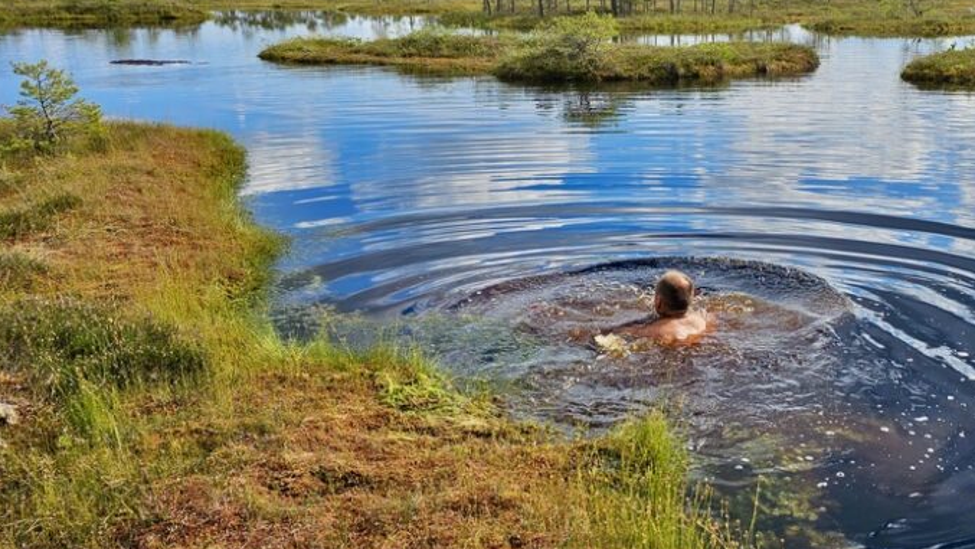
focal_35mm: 37
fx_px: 957
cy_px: 229
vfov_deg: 31.9
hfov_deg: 52.0
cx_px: 711
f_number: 1.7
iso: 10
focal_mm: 6.3
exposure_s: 1/1000
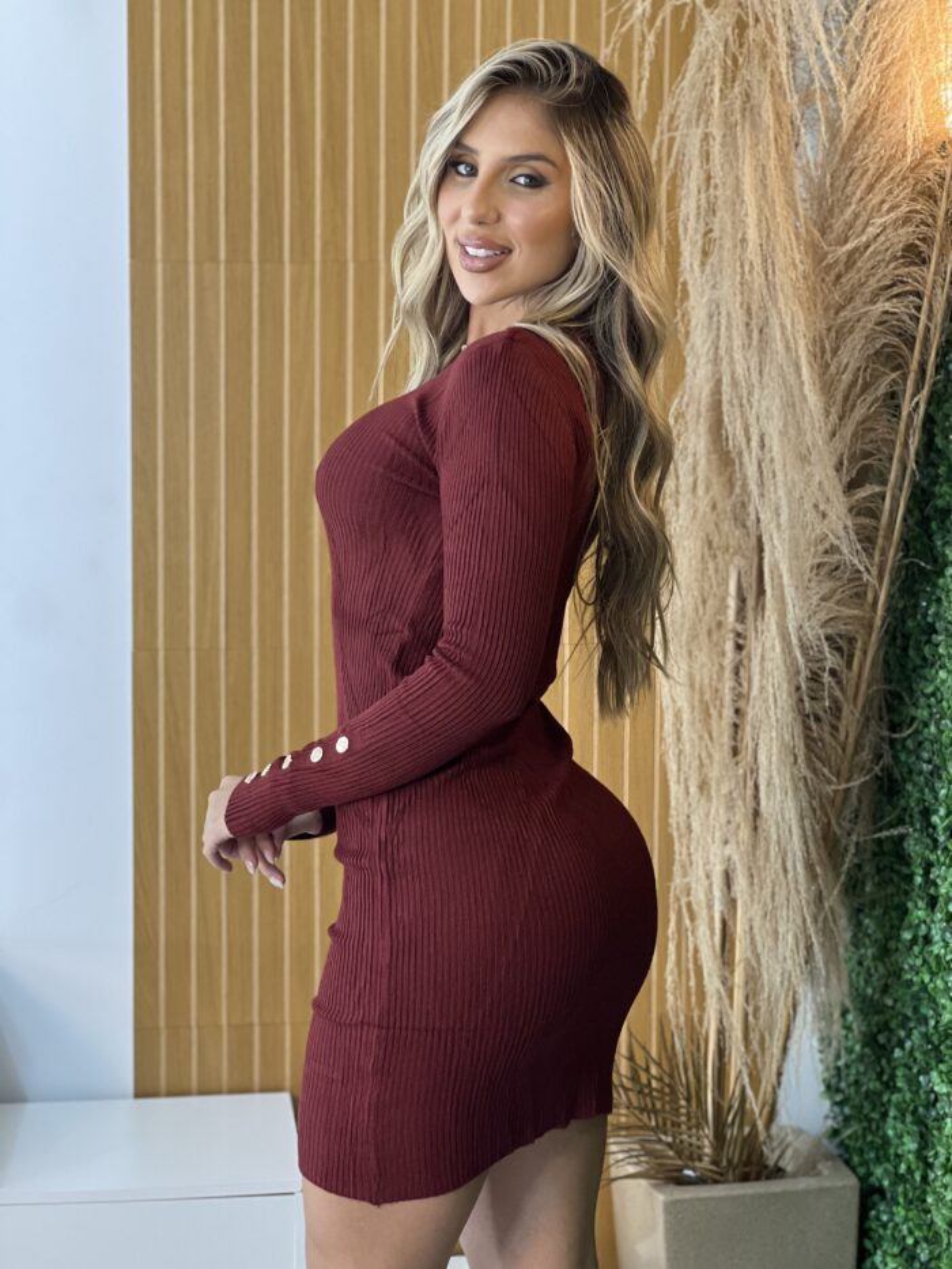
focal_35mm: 77
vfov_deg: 25.3
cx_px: 476
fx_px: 2823
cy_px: 634
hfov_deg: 19.1
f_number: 2.8
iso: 200
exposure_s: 1/120
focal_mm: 9
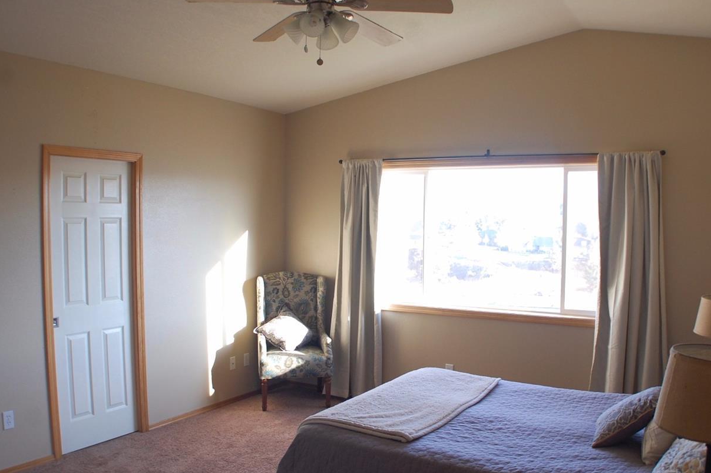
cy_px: 252
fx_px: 809
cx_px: 393
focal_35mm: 41
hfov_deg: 47.4
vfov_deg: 32.5
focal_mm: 22
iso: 400
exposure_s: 1/60
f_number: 4.5
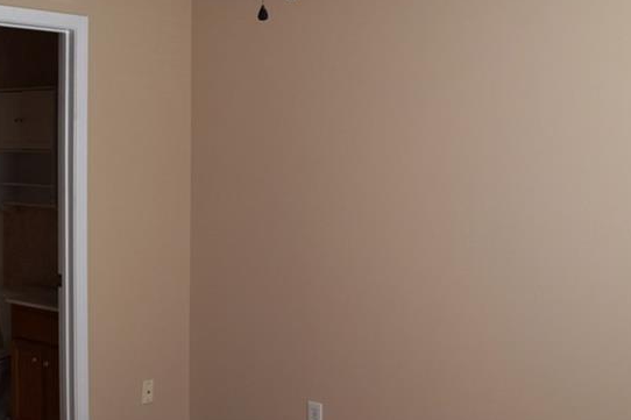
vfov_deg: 26.4
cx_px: 302
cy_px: 179
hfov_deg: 38.9
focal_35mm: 51
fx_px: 894
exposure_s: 1/160
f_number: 6.3
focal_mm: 18
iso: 400
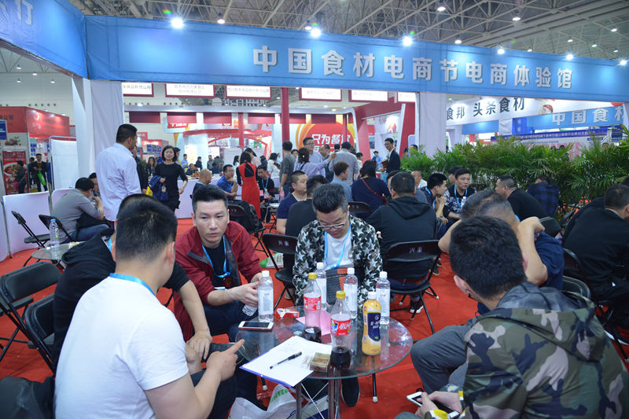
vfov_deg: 53.1
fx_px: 419
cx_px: 314
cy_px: 210
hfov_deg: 73.8
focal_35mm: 24
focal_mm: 24
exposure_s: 1/100
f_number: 5.6
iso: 2500
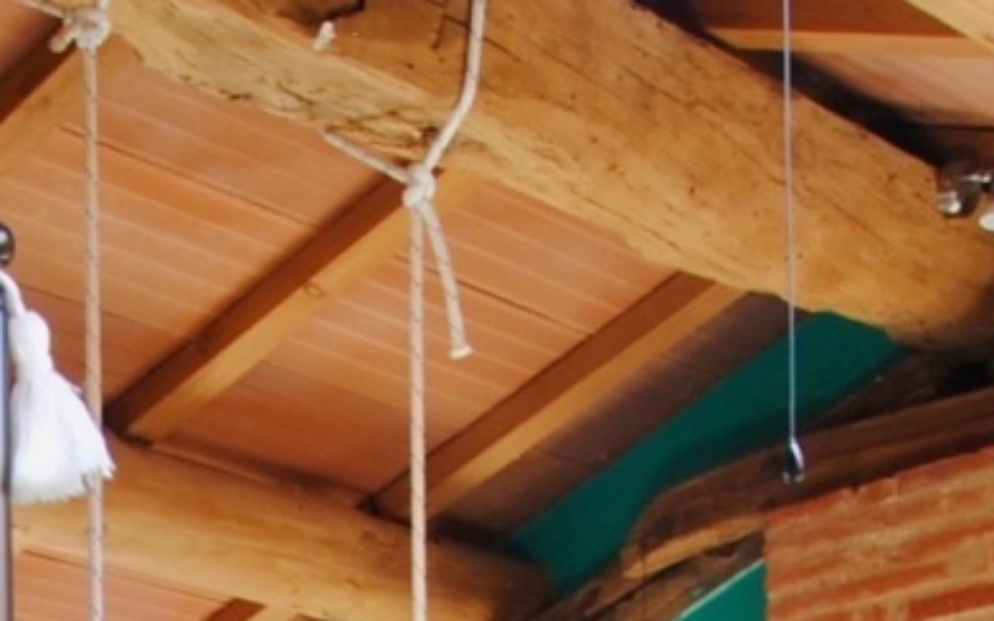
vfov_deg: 11.3
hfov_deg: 19.8
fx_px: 2709
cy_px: 1379
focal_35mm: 100
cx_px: -122
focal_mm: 10
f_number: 8
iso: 100
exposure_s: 1/3
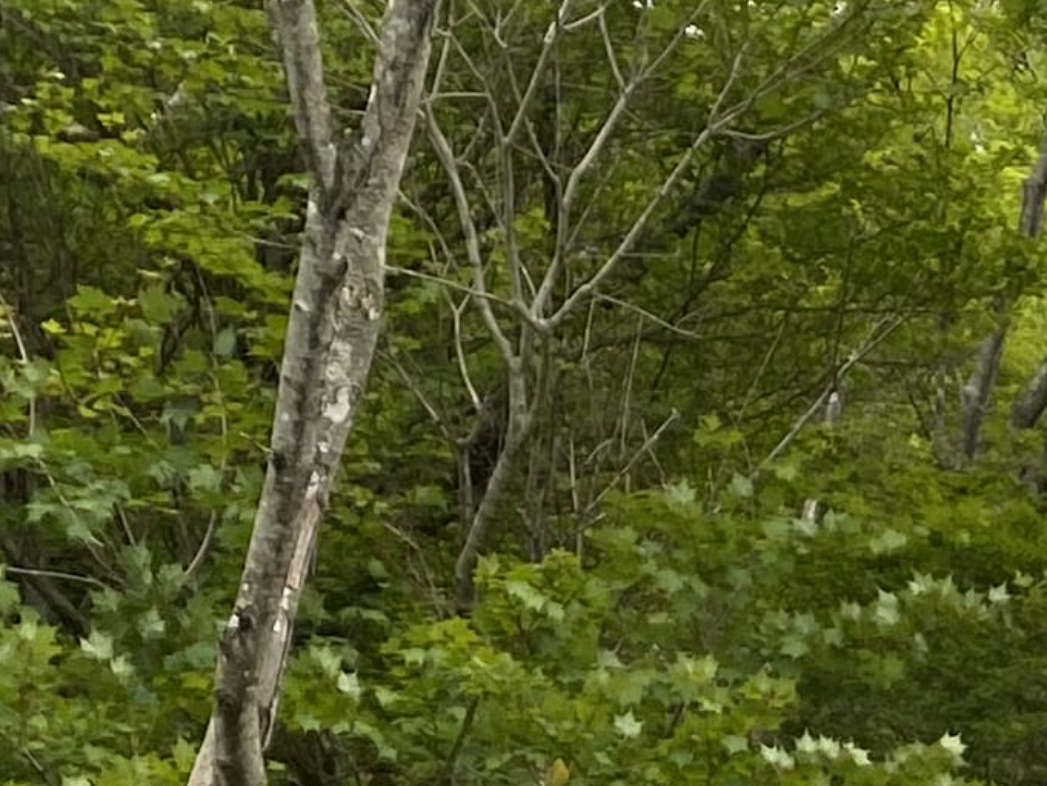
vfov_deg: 8.8
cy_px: 1806
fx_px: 4659
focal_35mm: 154
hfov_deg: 11.9
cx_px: 1799
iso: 32
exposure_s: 1/332
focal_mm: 4.25
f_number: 1.8
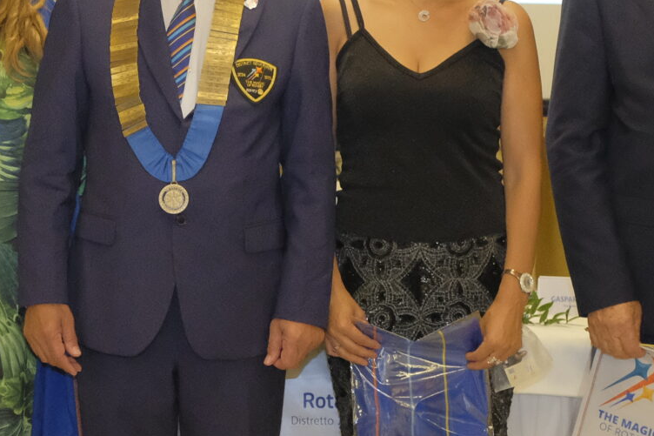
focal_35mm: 126
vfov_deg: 10.9
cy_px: 248
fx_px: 2288
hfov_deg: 16.2
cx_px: 145
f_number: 4
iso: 6400
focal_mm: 24.9
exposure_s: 1/100
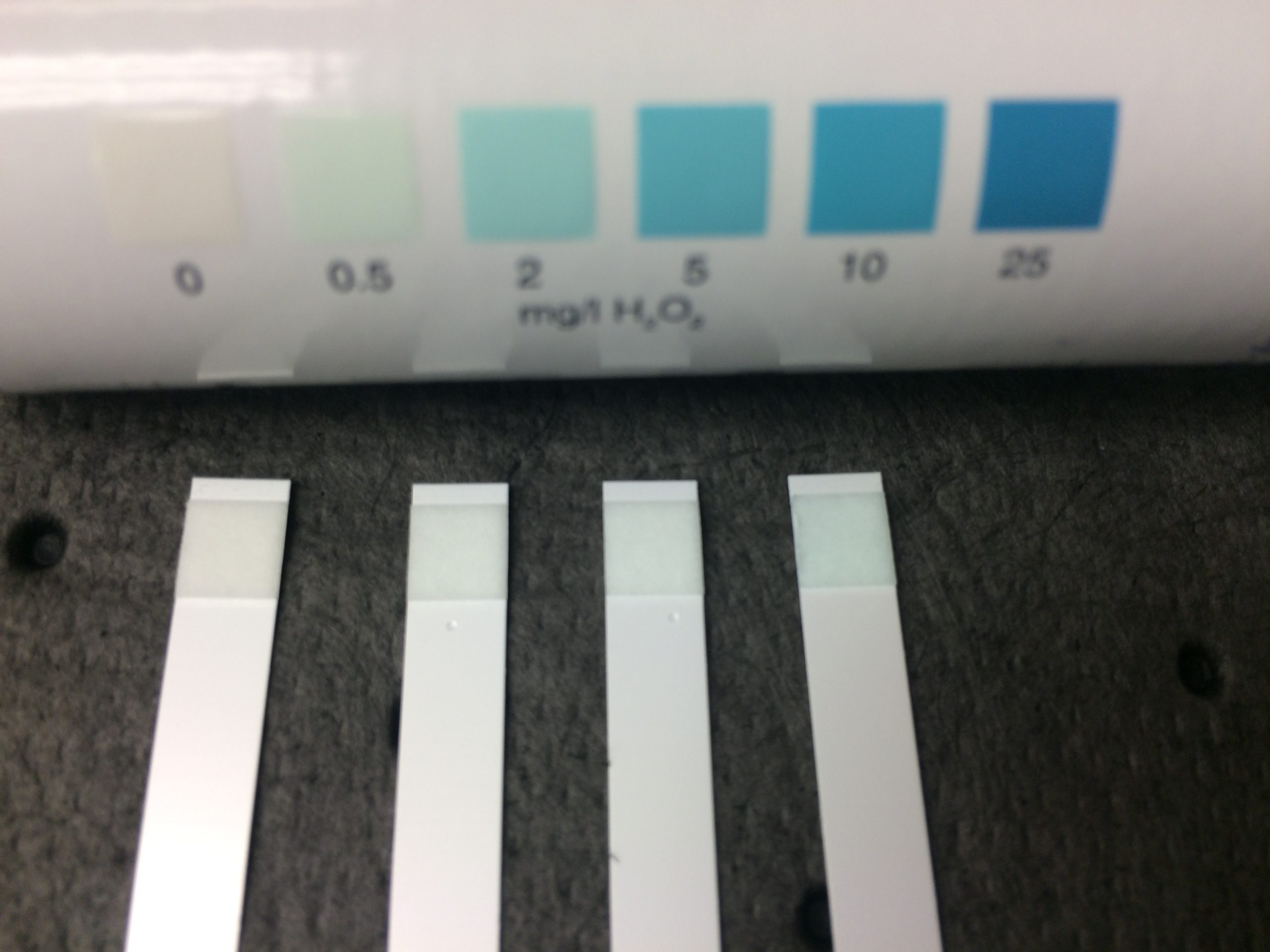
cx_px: 635
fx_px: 1064
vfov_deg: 48.2
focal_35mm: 29
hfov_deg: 61.7
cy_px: 476
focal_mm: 4.15
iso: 50
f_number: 2.2
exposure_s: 1/60
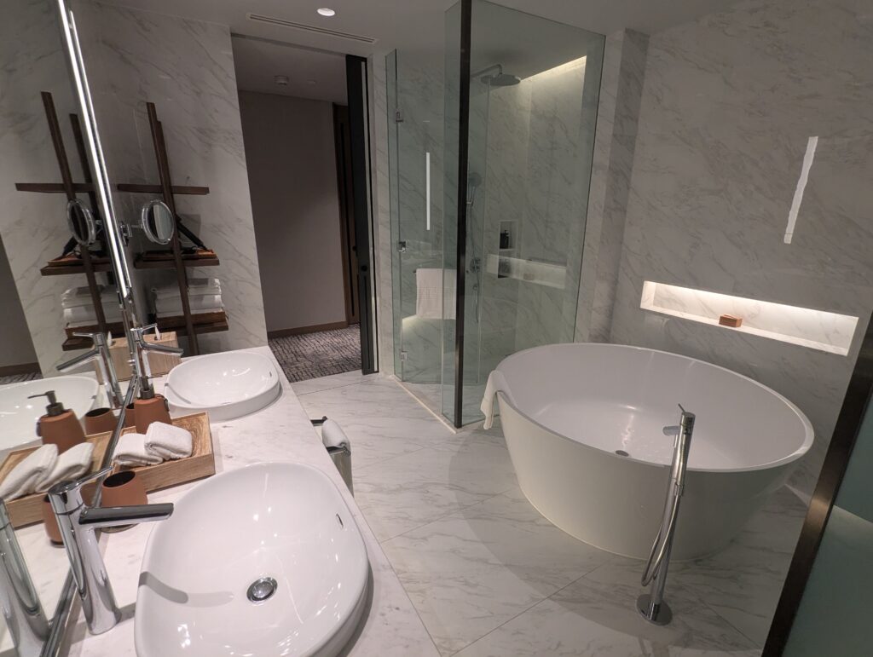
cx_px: 436
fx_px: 404
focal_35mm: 16
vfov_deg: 78.2
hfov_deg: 94.4
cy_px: 328
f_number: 2.2
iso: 203
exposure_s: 1/66.5
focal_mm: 2.35
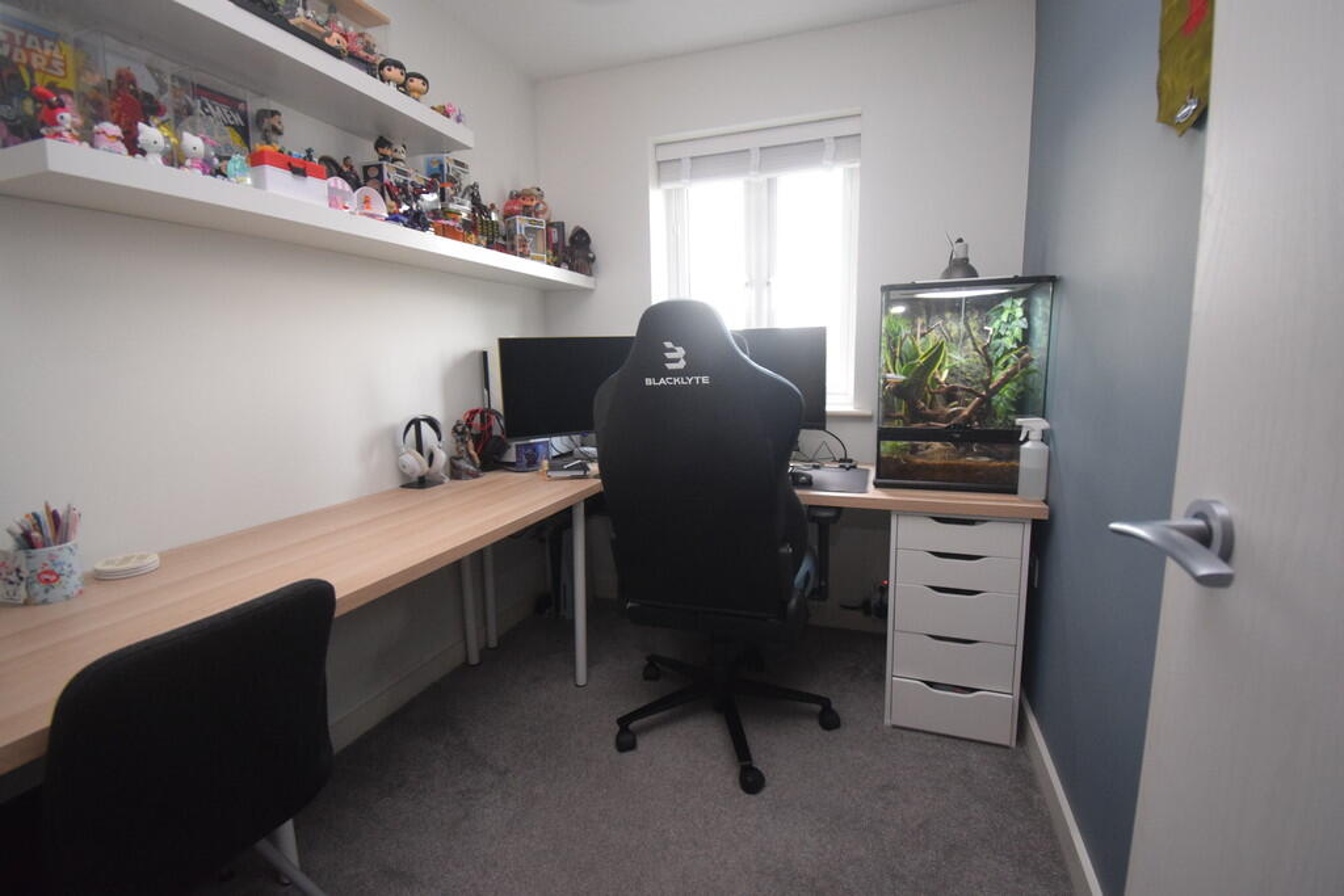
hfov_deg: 100.4
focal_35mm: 15
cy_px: 448
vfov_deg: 77.3
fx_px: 560
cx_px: 672
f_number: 4.5
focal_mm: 10
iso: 2200
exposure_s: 1/60
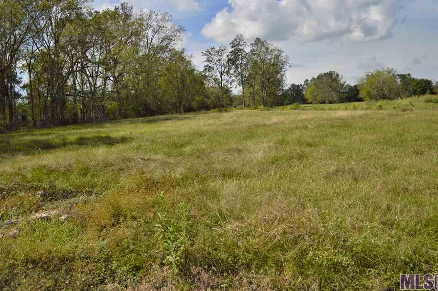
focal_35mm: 31
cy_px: 130
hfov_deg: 60.3
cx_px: 207
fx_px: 377
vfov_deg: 42.2
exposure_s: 1/4000
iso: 100
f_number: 3.5
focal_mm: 18
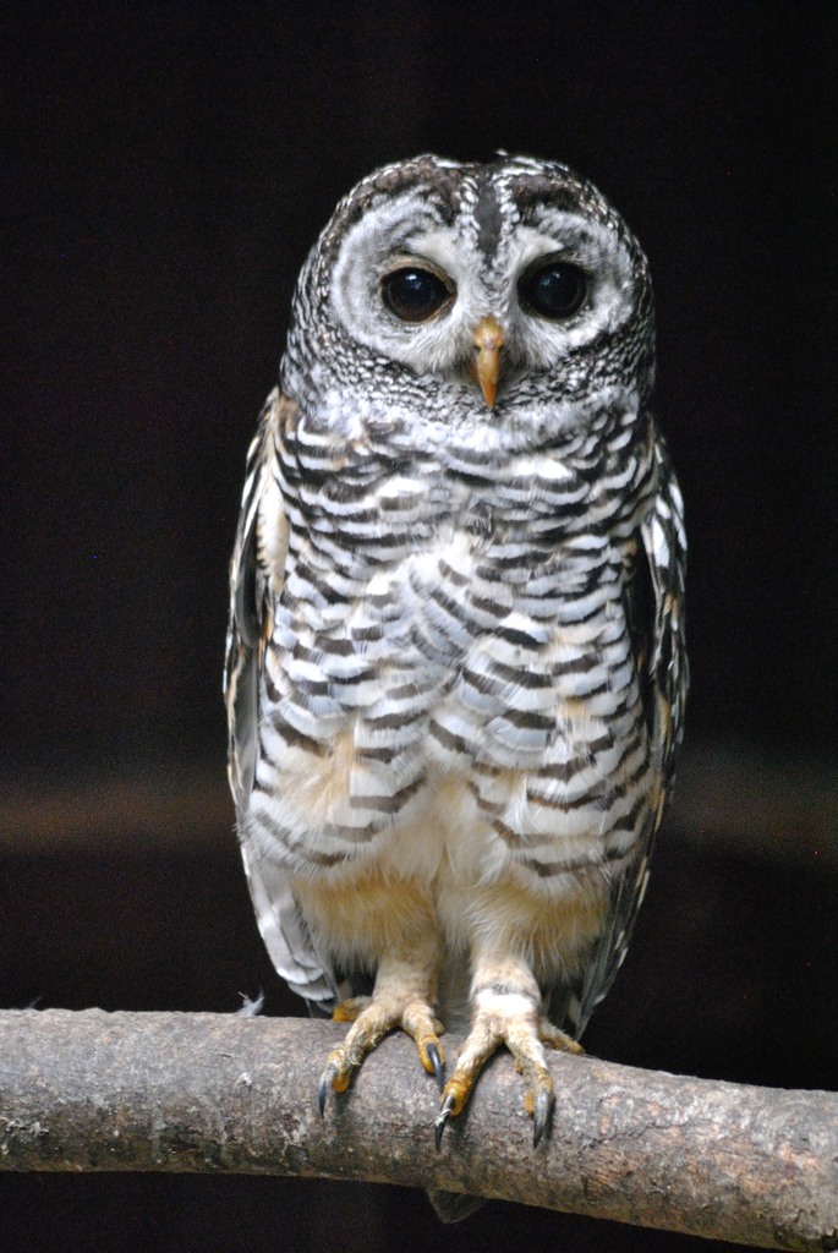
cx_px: 419
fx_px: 15674
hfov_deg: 3.1
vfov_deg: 4.6
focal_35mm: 450
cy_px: 626
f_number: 5.6
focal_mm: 300
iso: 1600
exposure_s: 1/200
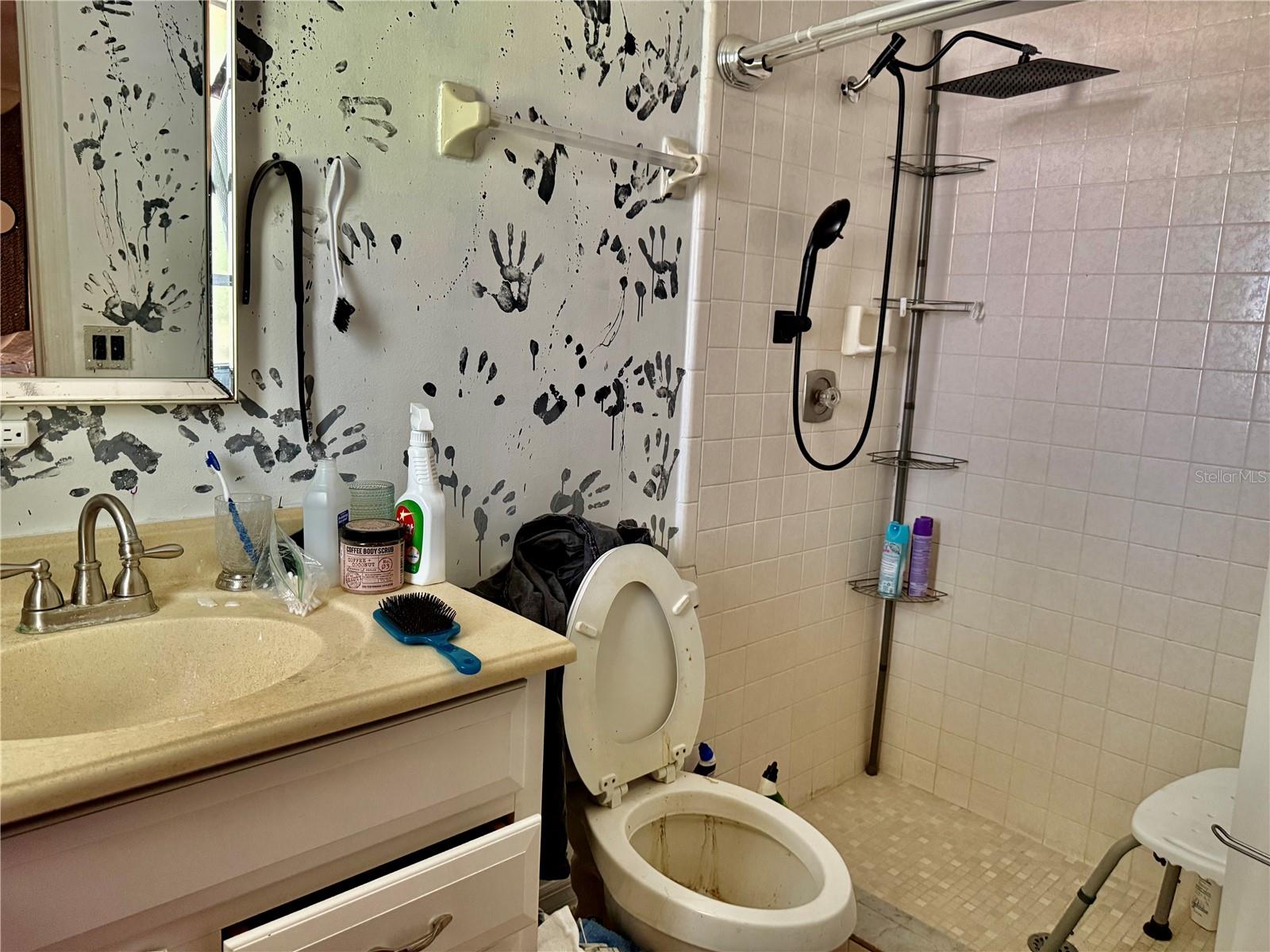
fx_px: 881
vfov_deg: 56.8
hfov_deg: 71.6
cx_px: 635
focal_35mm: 24
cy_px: 476
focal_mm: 6.76
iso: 400
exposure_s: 1/60
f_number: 1.78
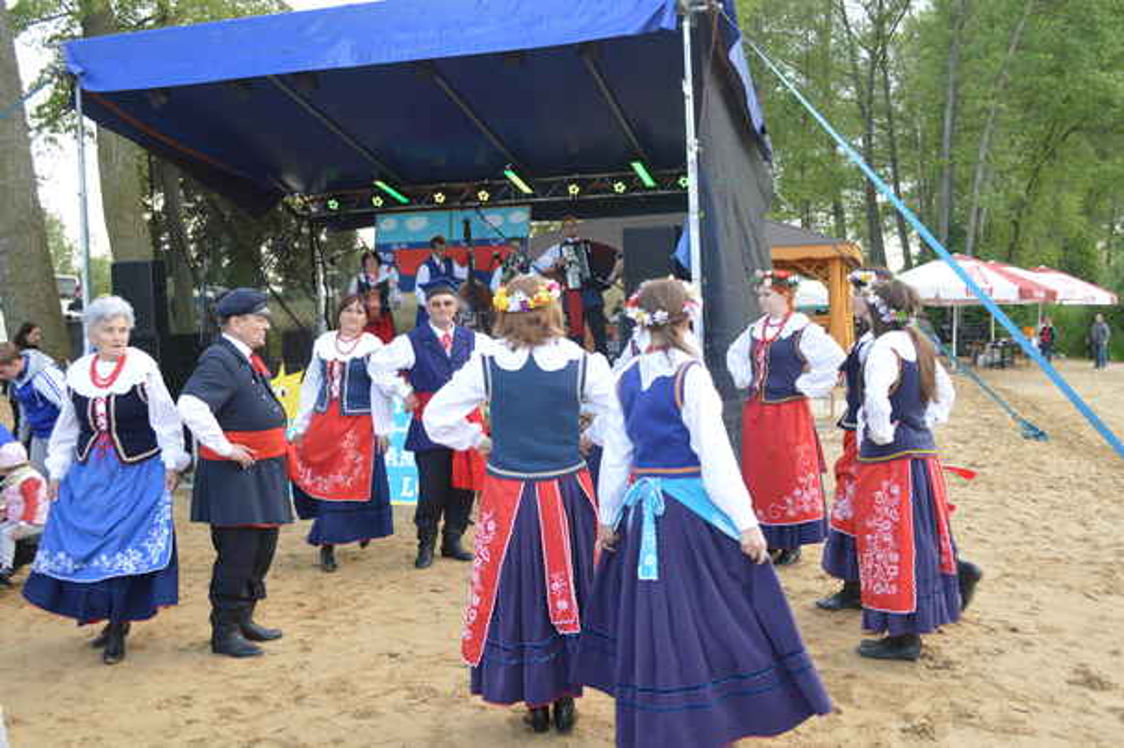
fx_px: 1123
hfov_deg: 53.2
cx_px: 562
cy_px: 374
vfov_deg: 36.8
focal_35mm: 36
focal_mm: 24
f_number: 5.6
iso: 360
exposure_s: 1/125
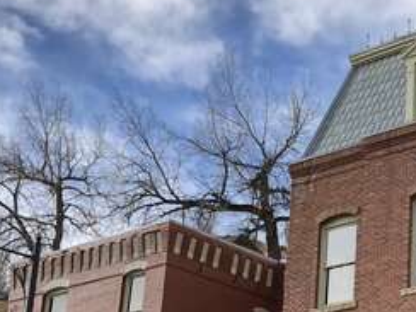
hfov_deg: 20.7
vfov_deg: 16.5
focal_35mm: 88
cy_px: 300
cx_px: 508
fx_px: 1058
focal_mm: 3.99
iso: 20
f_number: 1.8
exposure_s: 1/384
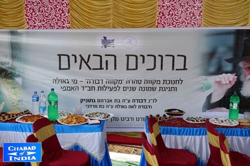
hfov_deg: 41.9
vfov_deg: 28.6
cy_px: 83
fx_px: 326
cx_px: 125
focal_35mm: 47
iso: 125
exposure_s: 1/80
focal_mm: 17.27
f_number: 3.2
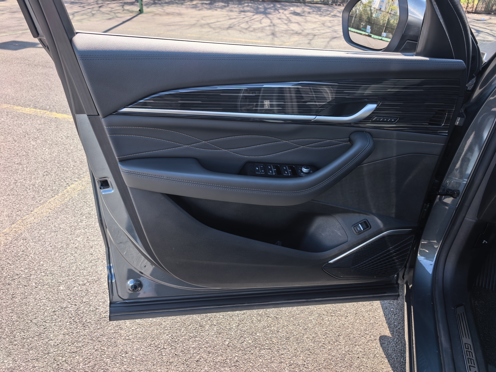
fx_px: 344
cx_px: 248
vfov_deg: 56.8
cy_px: 186
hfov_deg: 71.6
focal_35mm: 24
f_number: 2
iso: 50
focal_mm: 6.98
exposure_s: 1/387
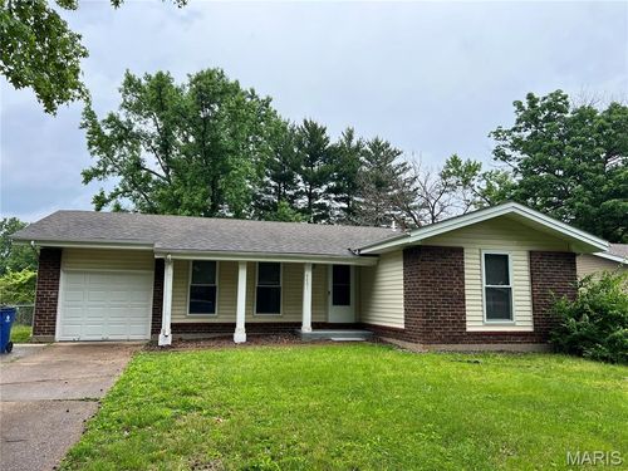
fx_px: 472
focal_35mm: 26
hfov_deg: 67.3
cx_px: 314
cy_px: 236
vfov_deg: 53.1
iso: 50
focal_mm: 5.7
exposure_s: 1/2513
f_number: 1.5
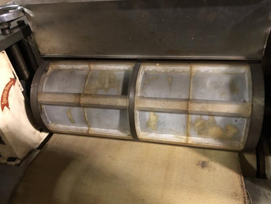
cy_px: 102
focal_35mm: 28
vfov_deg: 49.7
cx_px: 136
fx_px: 219
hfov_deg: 63.5
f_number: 1.8
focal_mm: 4
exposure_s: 1/4
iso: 125
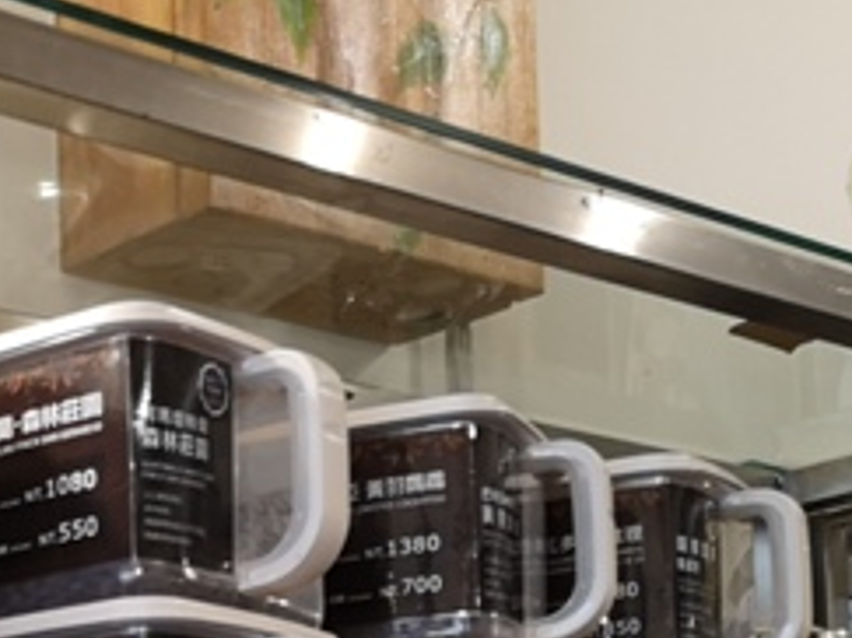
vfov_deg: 15.3
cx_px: -249
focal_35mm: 89
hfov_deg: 20.2
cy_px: 961
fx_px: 2189
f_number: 1.8
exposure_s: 1/30
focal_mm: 3.95
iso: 160
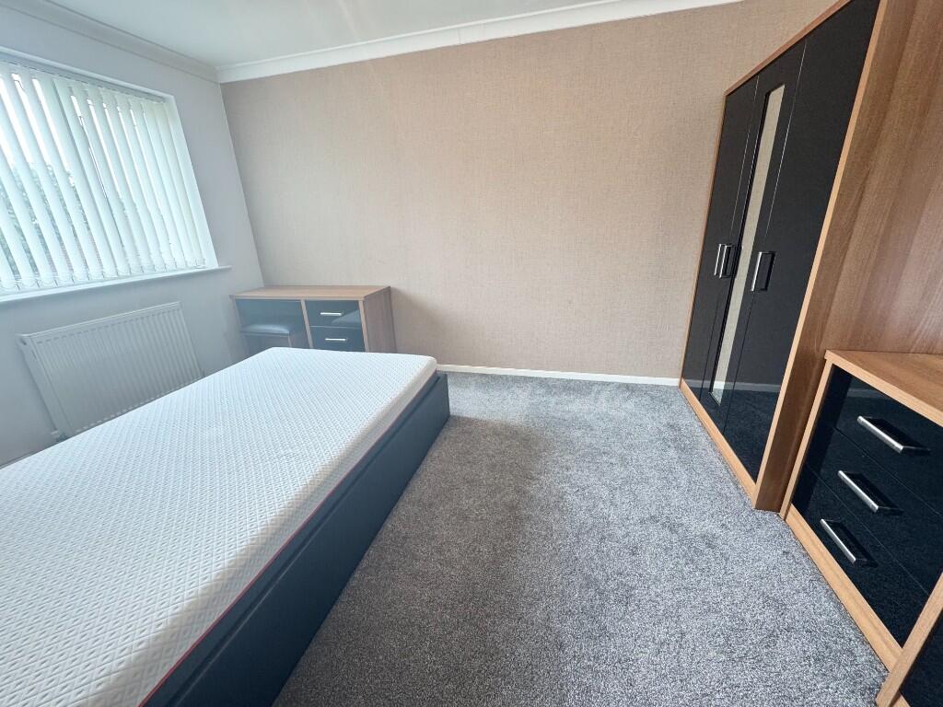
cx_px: 472
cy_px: 354
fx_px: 381
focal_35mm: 14
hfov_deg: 102.1
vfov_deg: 85.7
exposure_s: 1/100
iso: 200
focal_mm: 2.22
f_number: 2.2
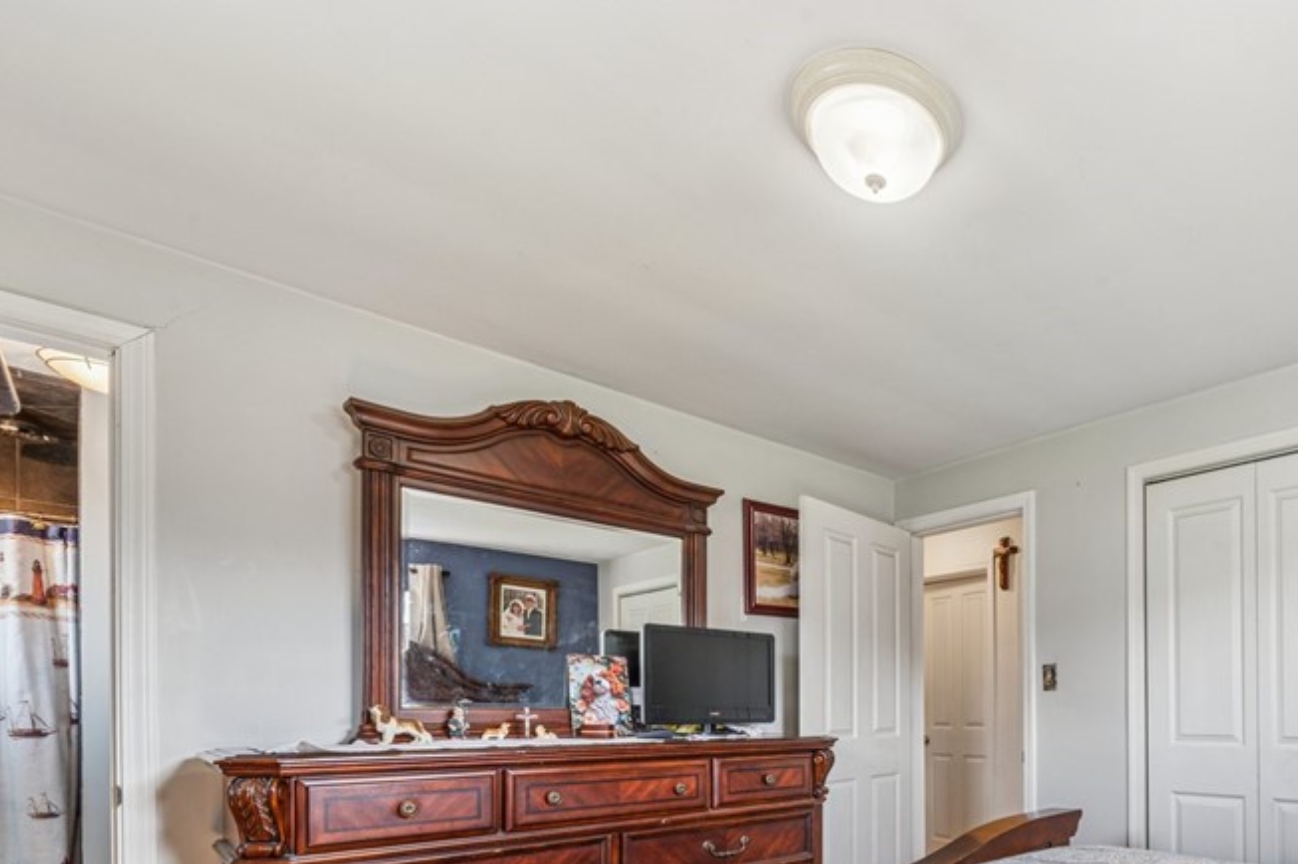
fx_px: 721
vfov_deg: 56.9
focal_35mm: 20
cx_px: 1009
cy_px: 704
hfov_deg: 76.3
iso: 50
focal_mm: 12
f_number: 11
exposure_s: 1/2.5
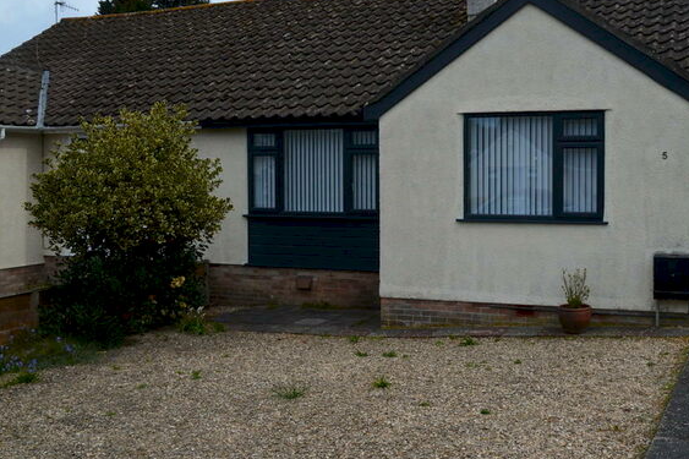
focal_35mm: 41
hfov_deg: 47.0
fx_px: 784
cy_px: 198
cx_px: 427
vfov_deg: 32.6
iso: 360
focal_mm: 22
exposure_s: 1/500
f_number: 11
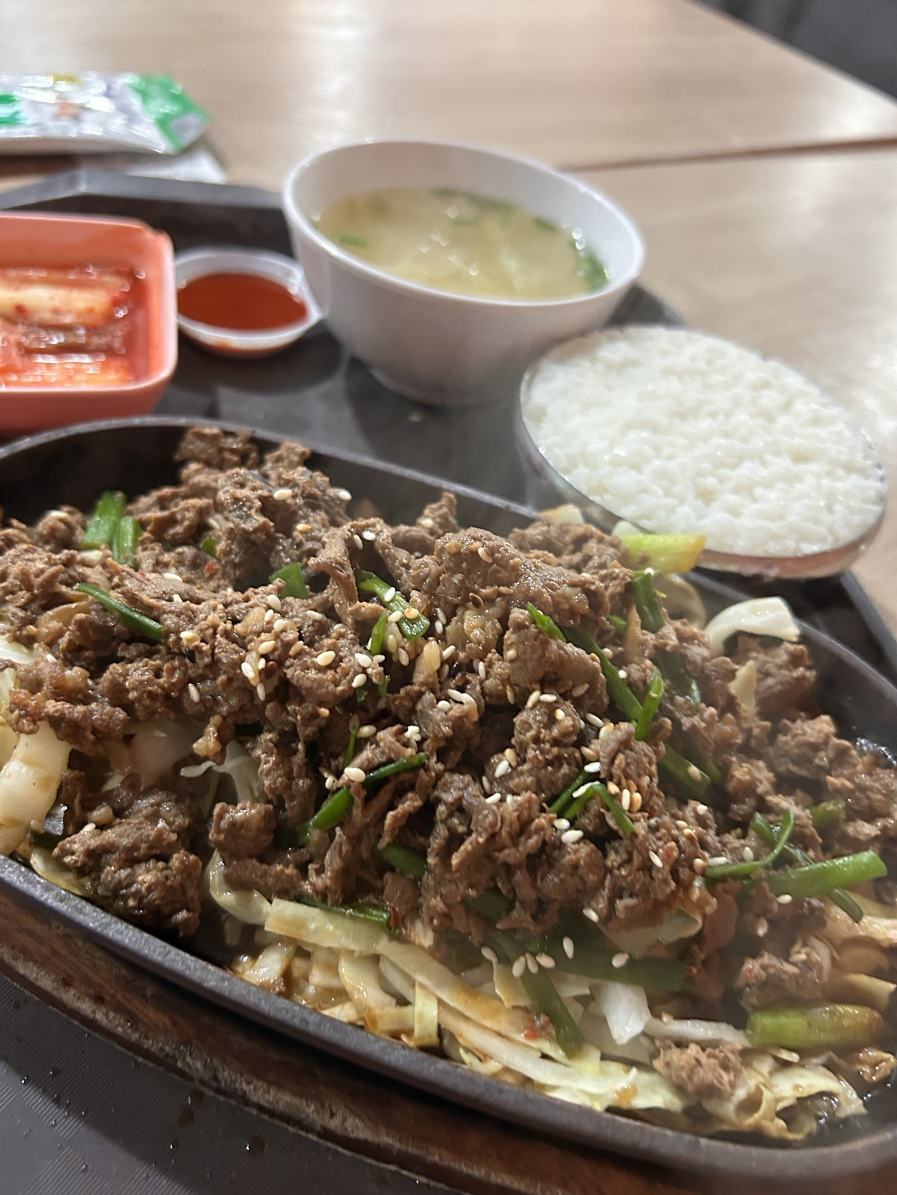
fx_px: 898
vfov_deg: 67.3
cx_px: 448
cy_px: 598
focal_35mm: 26
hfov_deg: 53.1
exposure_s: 1/33
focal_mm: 5.7
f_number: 1.5
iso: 400
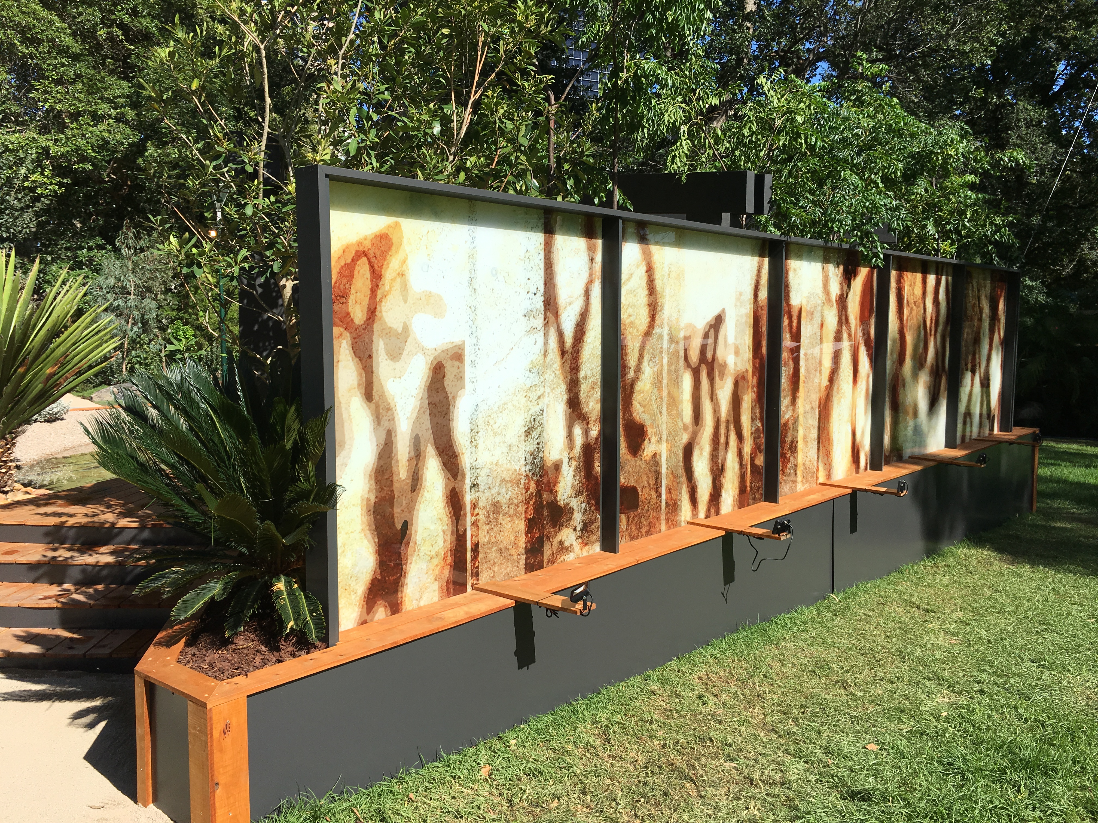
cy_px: 412
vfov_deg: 48.2
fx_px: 920
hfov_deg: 61.7
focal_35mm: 29
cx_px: 549
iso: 25
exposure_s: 1/1832
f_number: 2.2
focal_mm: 4.15
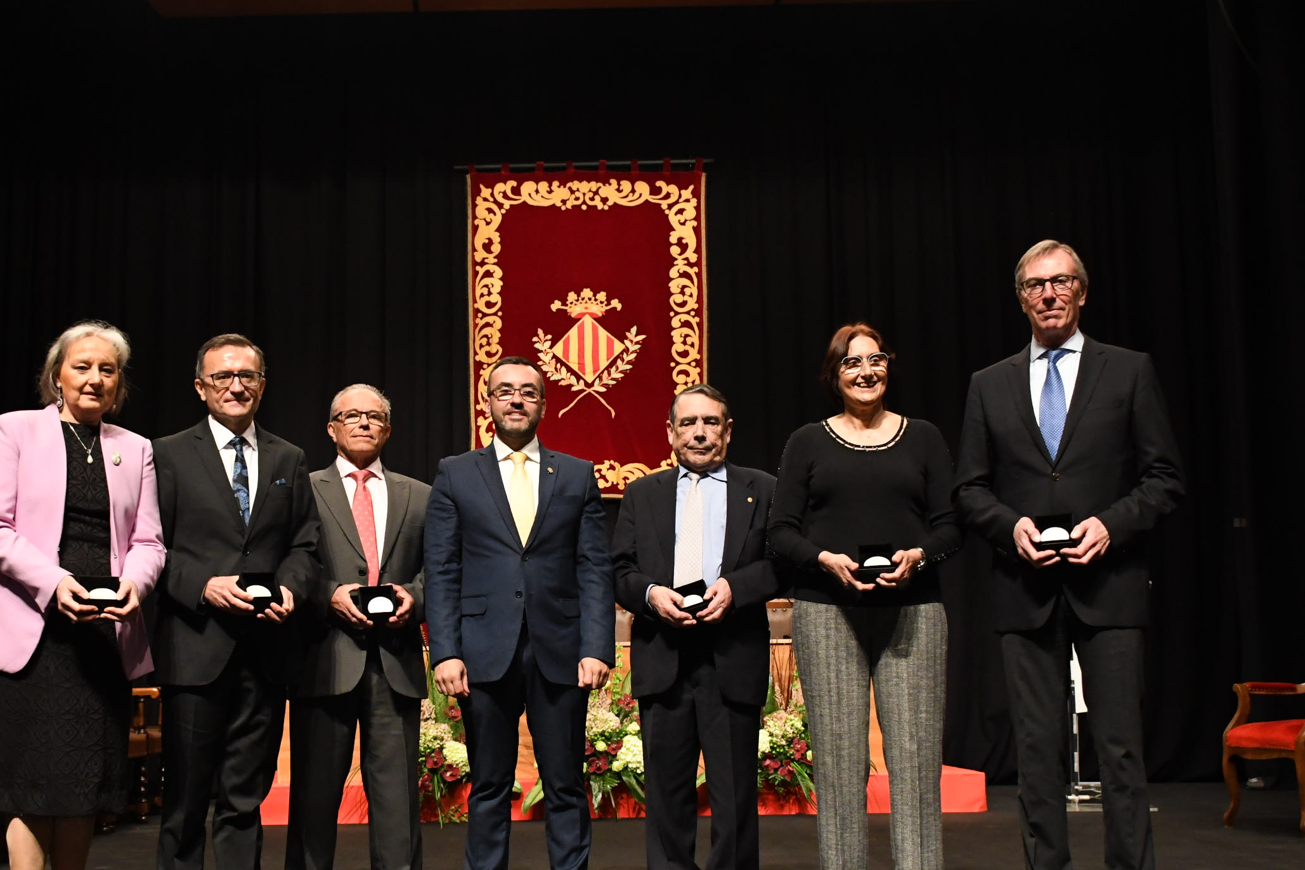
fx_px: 1667
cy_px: 505
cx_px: 568
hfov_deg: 42.7
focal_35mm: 46
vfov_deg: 29.2
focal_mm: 23
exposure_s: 1/125
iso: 3200
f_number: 6.3
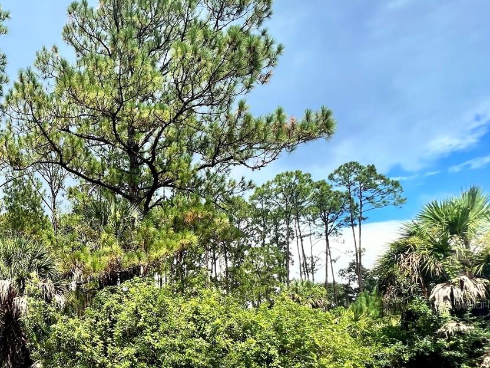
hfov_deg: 58.2
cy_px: 304
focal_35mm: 25
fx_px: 354
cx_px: 39
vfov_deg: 50.9
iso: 32
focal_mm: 1.57
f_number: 1.8
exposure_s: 1/641
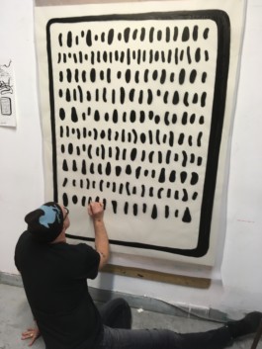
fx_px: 292
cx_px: 131
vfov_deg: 61.6
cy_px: 174
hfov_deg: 48.3
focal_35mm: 29
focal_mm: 4.15
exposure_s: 1/33
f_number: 2.2
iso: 80
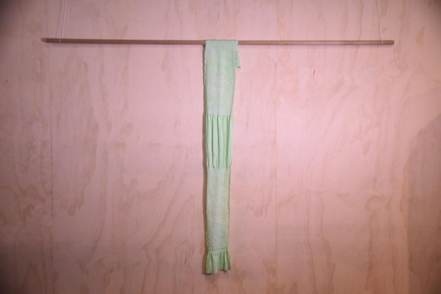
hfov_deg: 49.5
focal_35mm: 39
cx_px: 220
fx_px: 478
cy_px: 147
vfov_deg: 34.2
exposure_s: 1/100
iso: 400
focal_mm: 26
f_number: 5
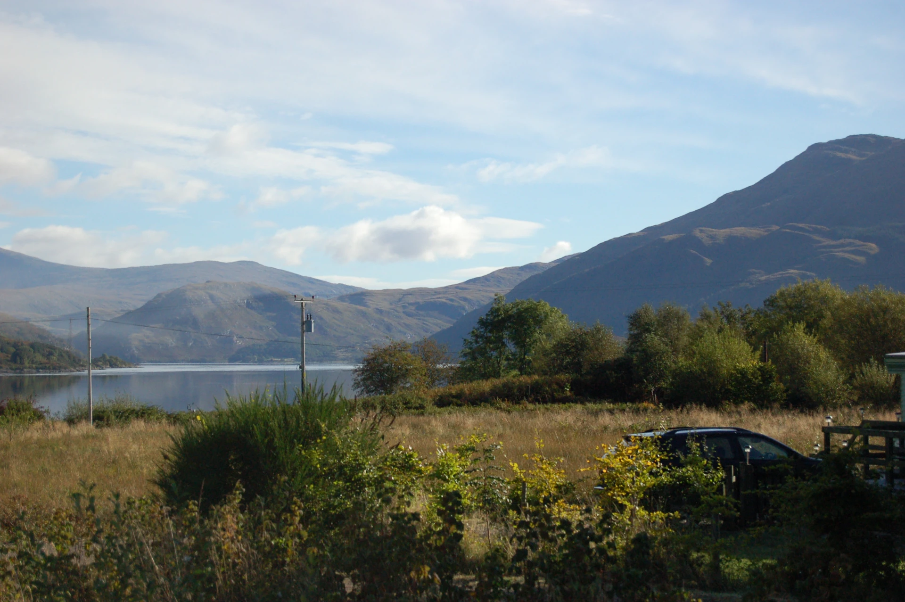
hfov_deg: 24.6
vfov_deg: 16.5
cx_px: 452
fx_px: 2072
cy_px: 301
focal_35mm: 82
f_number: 5.6
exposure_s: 1/3200
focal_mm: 55
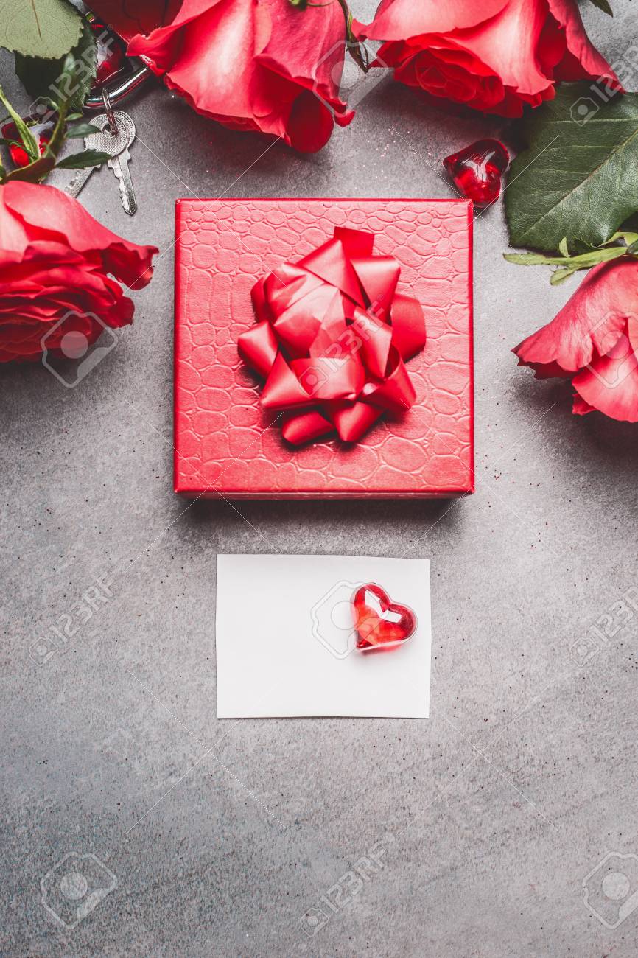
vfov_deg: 39.6
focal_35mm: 50
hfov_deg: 27.0
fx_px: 1330
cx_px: 319
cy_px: 479
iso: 100
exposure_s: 1/100
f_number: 8
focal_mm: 50
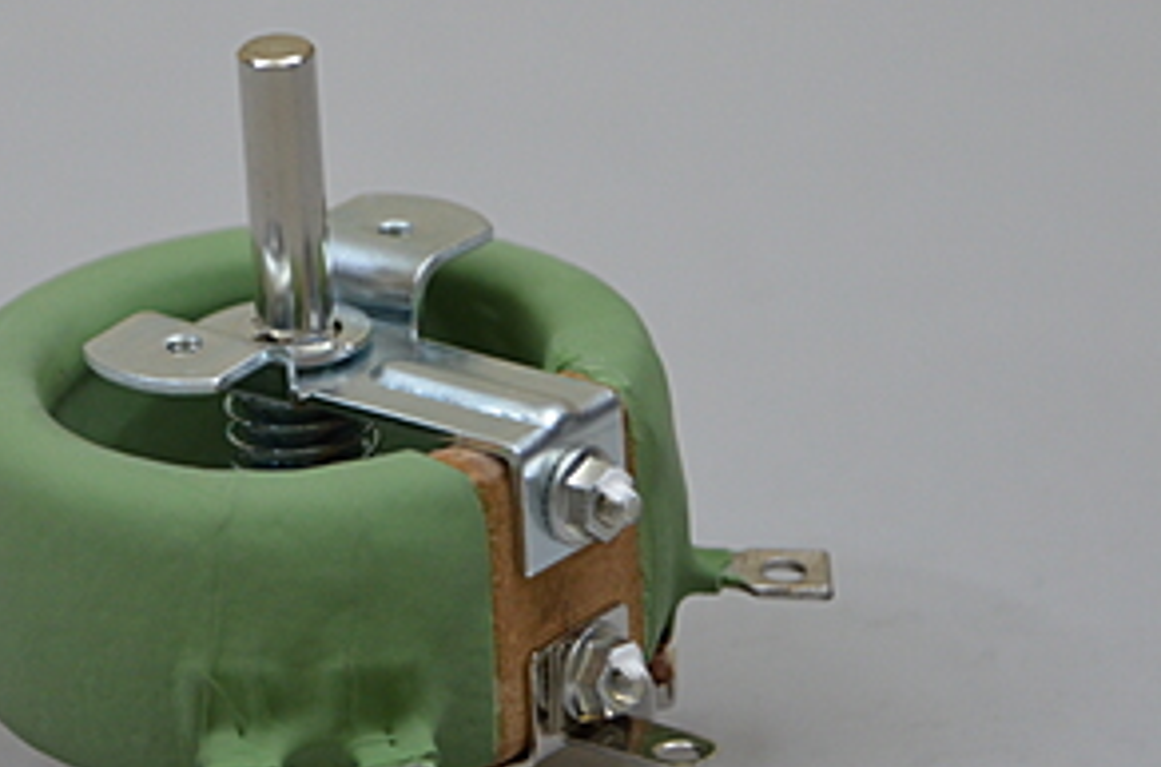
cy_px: 340
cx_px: 366
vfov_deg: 3.3
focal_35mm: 411
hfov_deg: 5.0
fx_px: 13219
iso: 1100
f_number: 6
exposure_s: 1/125
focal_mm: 160
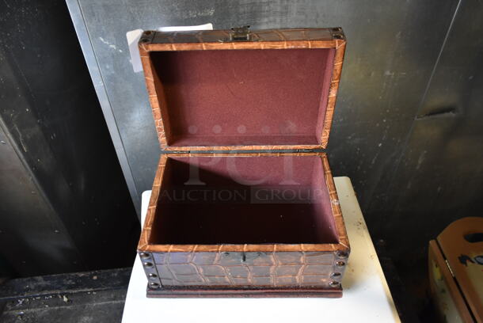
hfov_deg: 67.3
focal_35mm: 27
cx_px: 242
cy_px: 162
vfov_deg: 48.0
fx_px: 363
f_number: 3.5
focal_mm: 18
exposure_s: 1/30
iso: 1600
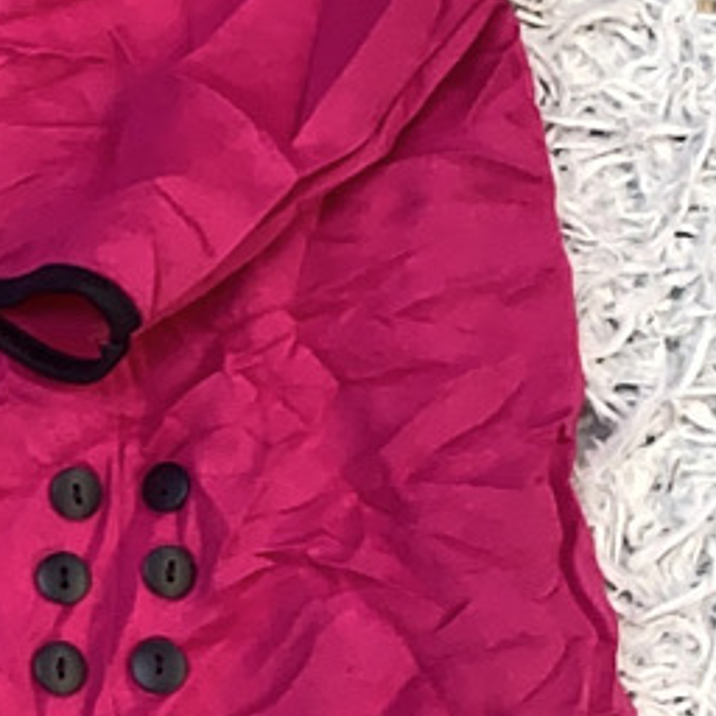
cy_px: 411
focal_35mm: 97
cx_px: -358
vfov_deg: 17.9
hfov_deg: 16.4
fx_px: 2270
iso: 100
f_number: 1.8
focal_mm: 4.25
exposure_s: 1/100
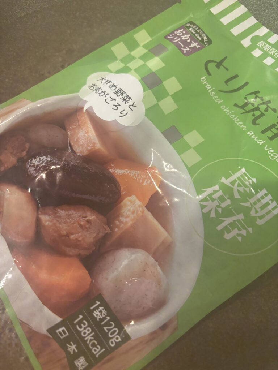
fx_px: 278
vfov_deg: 67.3
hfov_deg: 53.1
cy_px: 185
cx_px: 139
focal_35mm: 26
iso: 320
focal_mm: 5.96
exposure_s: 1/60
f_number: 1.6
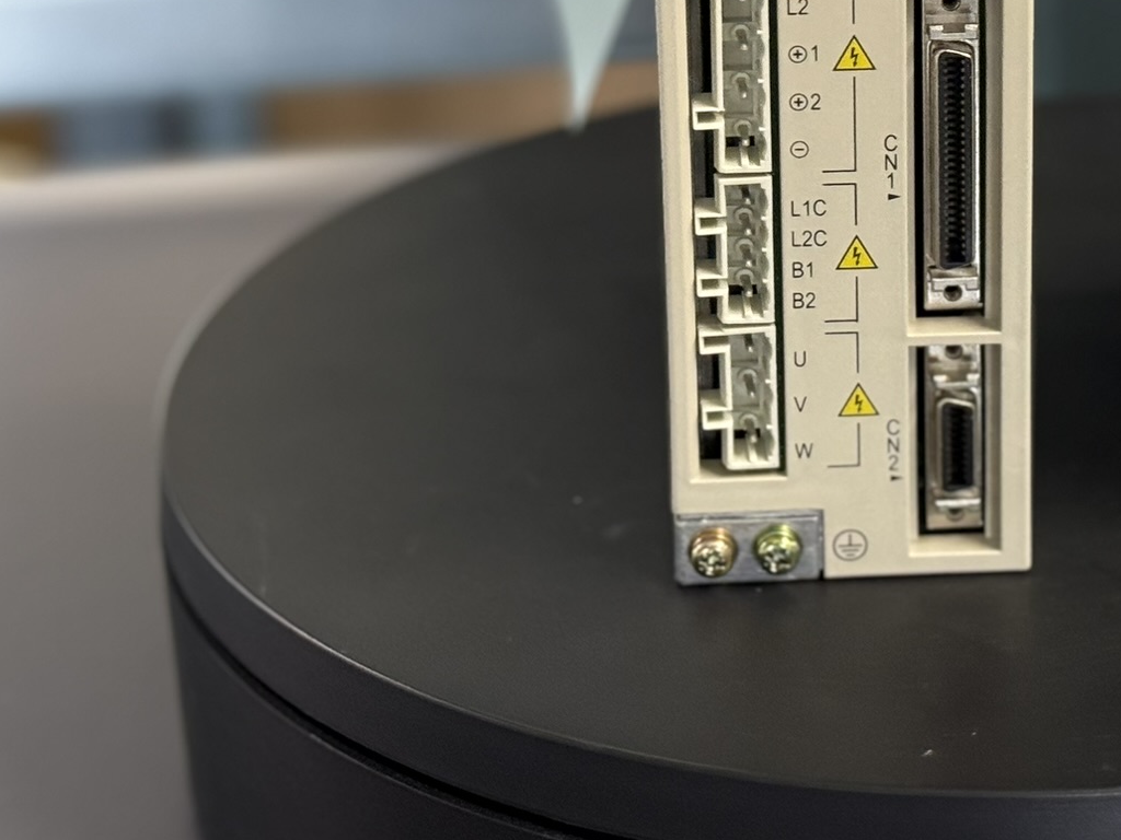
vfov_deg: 15.2
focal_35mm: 96
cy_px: 37
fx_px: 3109
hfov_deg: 20.2
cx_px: 891
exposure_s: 1/50
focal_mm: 6.76
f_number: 1.78
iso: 200
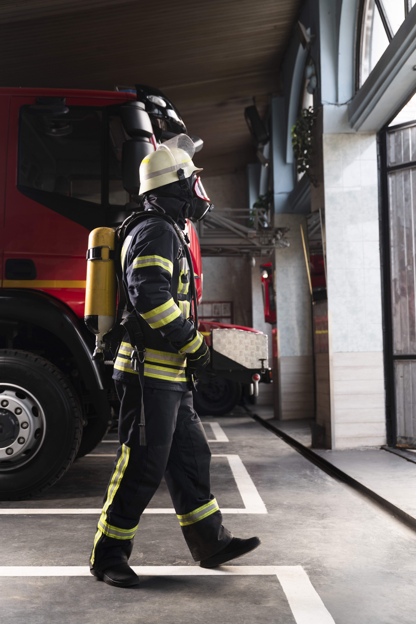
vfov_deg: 49.5
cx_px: 208
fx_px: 676
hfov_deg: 34.2
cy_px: 312
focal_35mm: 39
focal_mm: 39
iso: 200
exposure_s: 1/200
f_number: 2.8
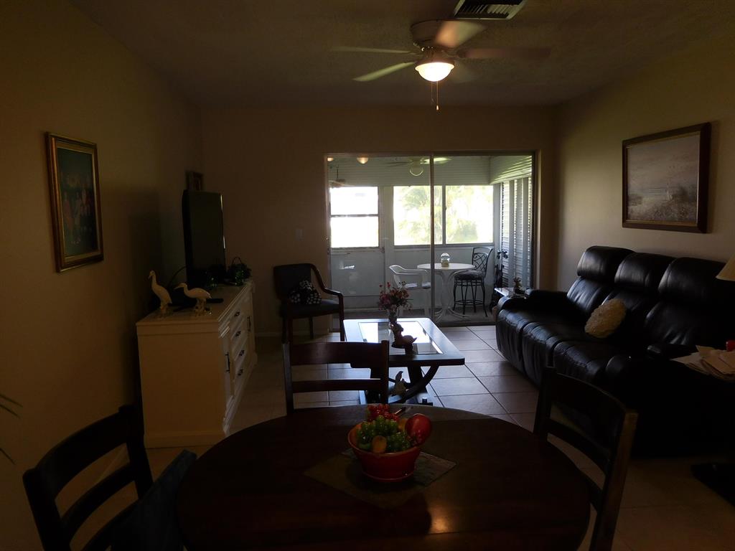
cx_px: 368
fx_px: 531
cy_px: 276
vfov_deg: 54.9
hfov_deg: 69.4
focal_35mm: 25
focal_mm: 4.5
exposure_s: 1/80
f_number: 3.3
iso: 125
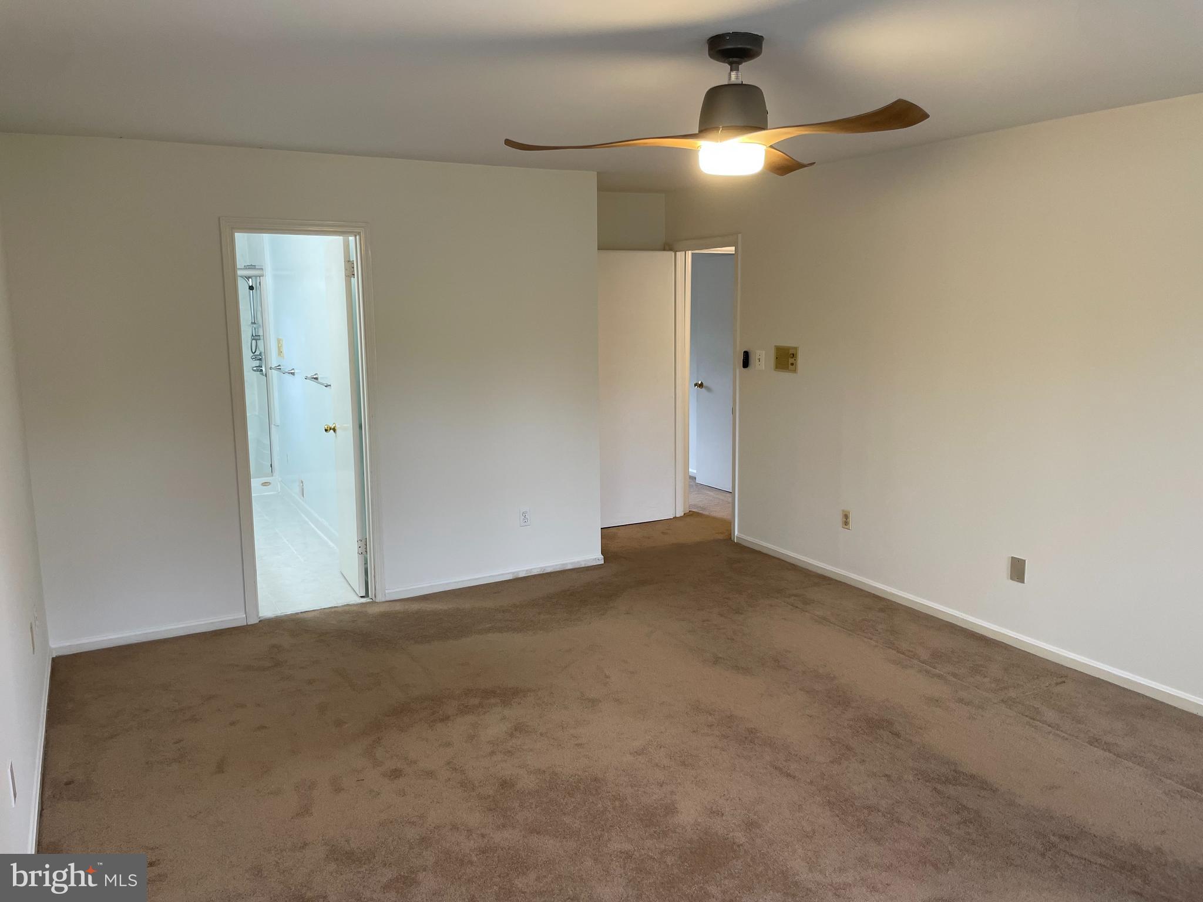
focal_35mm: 26
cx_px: 602
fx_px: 904
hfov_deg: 67.3
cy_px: 451
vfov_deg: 53.1
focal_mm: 4.2
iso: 80
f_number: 1.6
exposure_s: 1/60
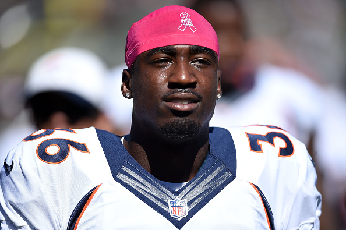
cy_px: 115
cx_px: 173
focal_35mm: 400
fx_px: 3841
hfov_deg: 5.2
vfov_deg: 3.4
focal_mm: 400
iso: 200
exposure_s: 1/5000
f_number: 2.8
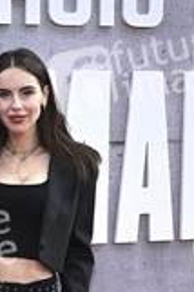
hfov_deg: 11.5
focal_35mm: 117
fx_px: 948
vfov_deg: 16.8
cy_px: 345
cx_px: -24
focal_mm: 47
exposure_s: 1/250
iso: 500
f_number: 6.3
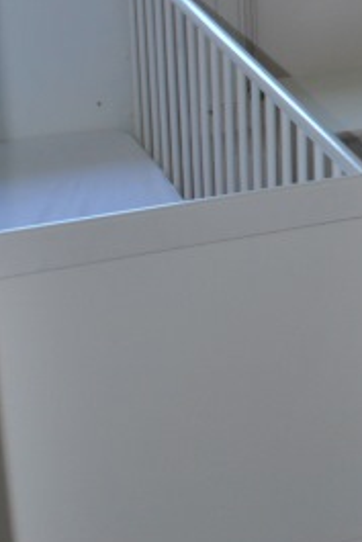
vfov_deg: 19.1
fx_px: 1597
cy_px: 98
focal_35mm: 106
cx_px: 482
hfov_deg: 12.5
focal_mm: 22
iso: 200
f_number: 3.5
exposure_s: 1/60
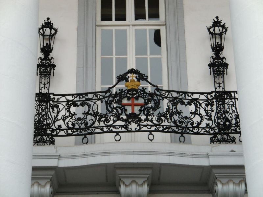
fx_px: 676
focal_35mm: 89
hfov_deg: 22.0
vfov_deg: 16.6
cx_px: 132
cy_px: 98
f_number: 4.8
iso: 160
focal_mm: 16
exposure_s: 1/80
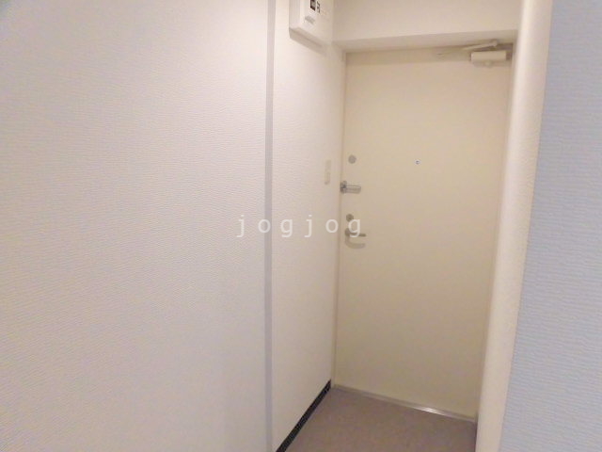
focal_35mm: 24
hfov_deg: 71.6
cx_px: 301
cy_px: 226
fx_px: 417
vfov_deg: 56.8
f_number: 3.1
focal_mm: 4.3
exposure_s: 1/30
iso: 400
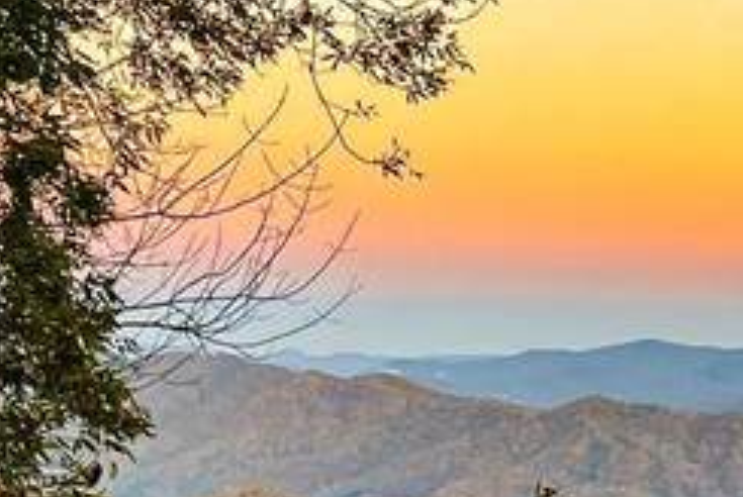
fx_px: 2914
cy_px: 270
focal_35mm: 141
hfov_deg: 13.8
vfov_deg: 9.8
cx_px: 1037
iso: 40
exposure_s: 1/120
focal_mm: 5.1
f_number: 1.6
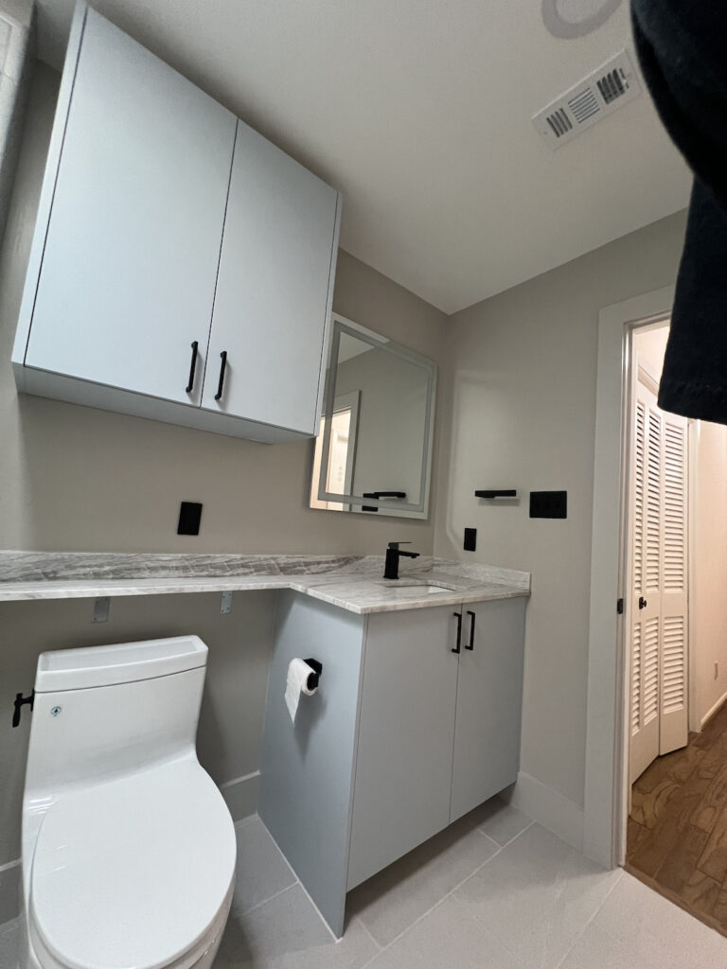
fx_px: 364
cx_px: 364
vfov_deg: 106.2
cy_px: 484
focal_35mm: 13
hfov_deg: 89.9
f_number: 1.8
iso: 320
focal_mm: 1.57
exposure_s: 1/60
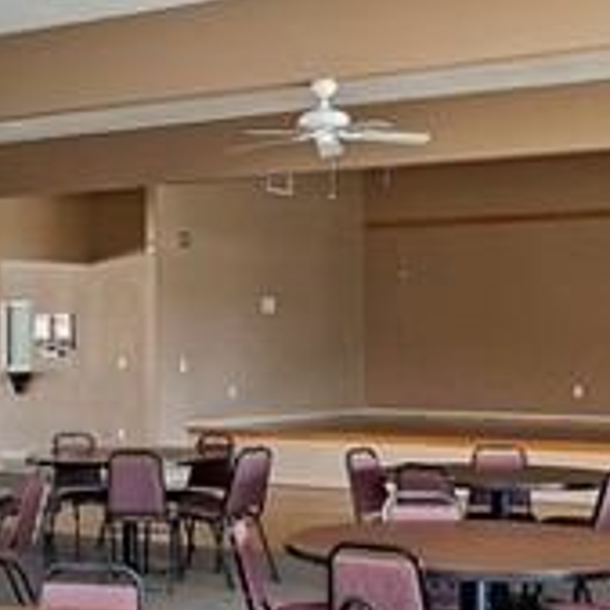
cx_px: 108
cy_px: 359
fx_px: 1435
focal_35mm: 72
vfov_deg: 24.0
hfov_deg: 23.6
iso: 1000
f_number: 4.5
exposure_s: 1/60
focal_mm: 14
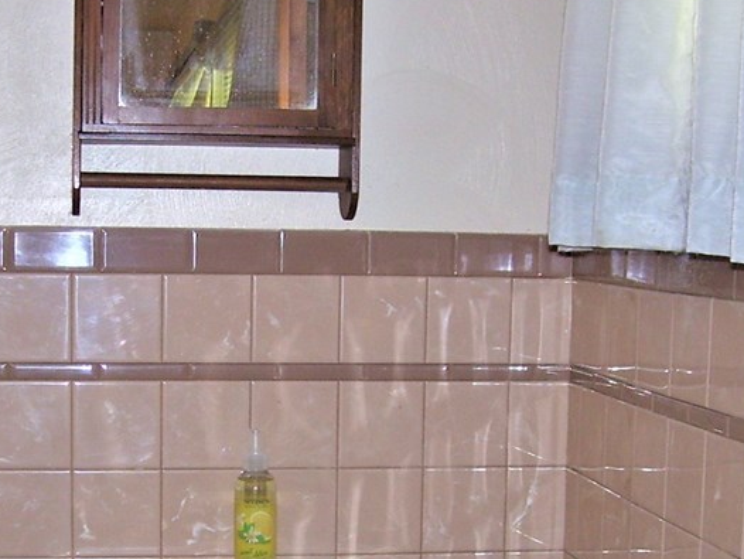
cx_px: 239
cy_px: 431
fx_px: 1505
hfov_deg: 27.6
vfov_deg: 20.8
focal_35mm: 70
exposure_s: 1/60
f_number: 2.7
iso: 80
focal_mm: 6
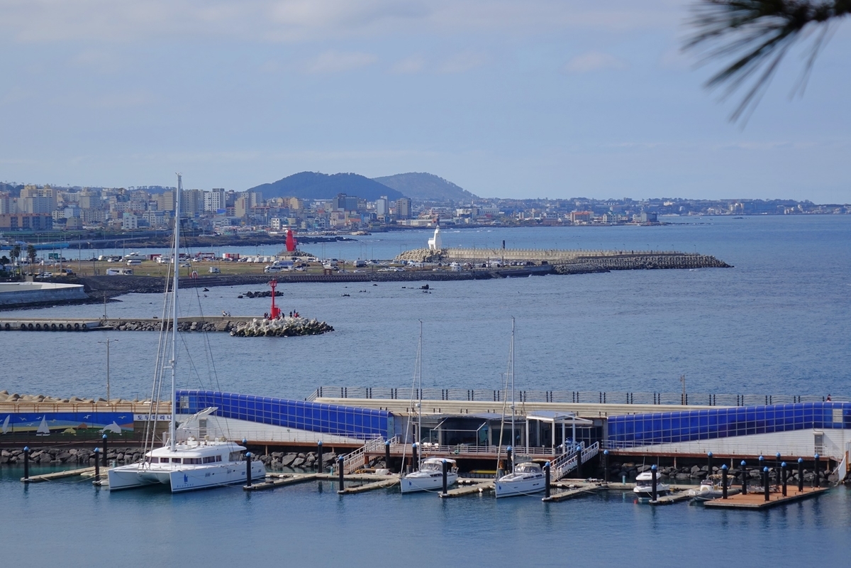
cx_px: 426
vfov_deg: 11.1
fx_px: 2931
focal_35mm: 124
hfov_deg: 16.5
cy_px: 284
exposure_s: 1/800
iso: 100
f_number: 5
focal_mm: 45.37
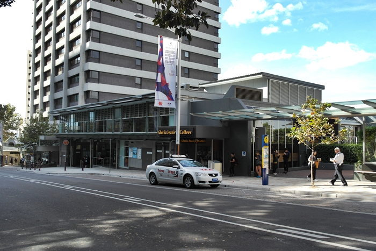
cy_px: 126
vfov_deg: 43.6
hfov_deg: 61.9
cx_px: 188
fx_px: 313
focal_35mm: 30
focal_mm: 20
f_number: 5
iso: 100
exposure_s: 1/160
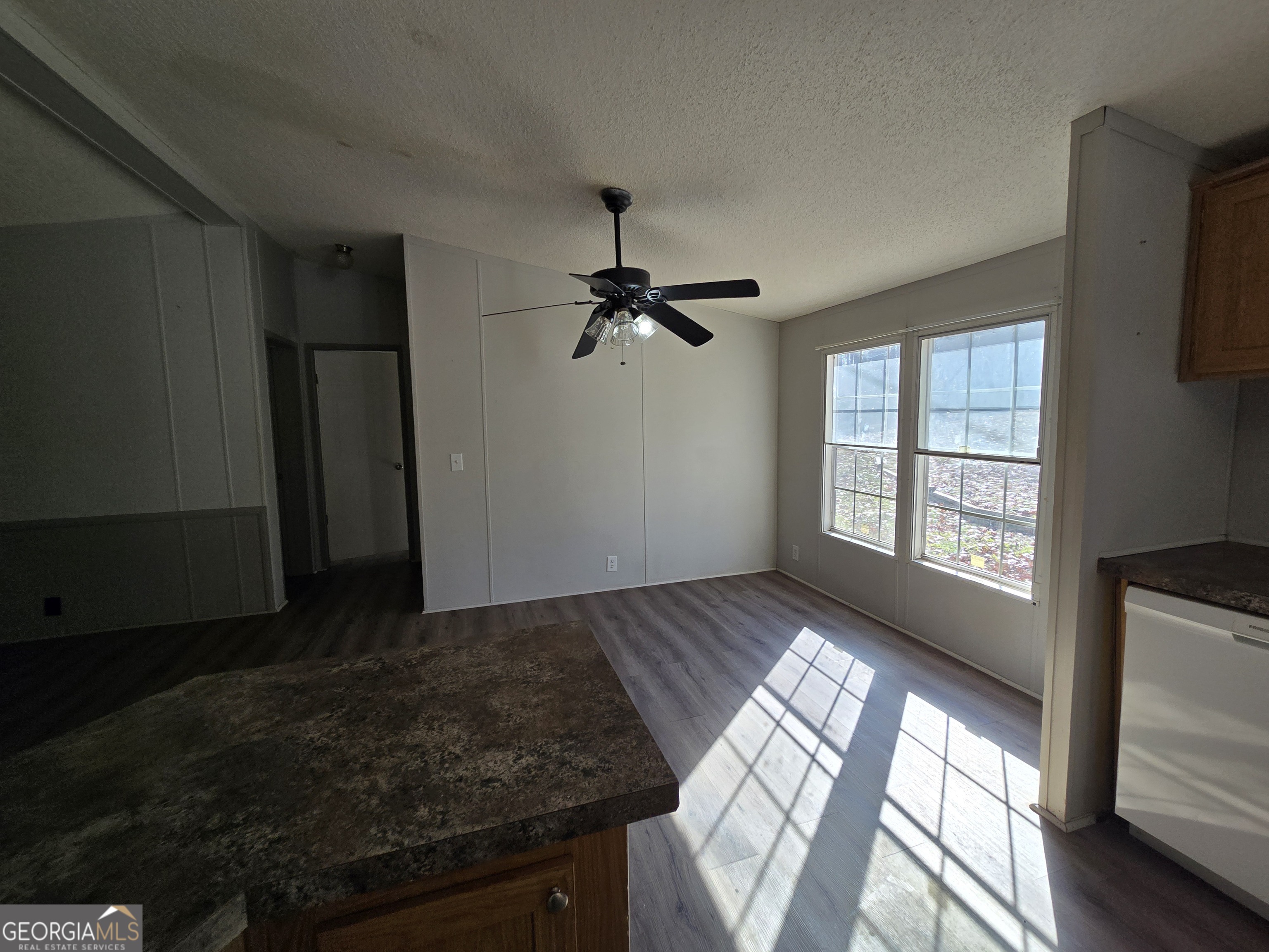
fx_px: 477
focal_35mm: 13
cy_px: 476
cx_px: 634
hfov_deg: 106.2
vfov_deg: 89.9
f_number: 2.2
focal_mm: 2.2
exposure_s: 1/290
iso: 50
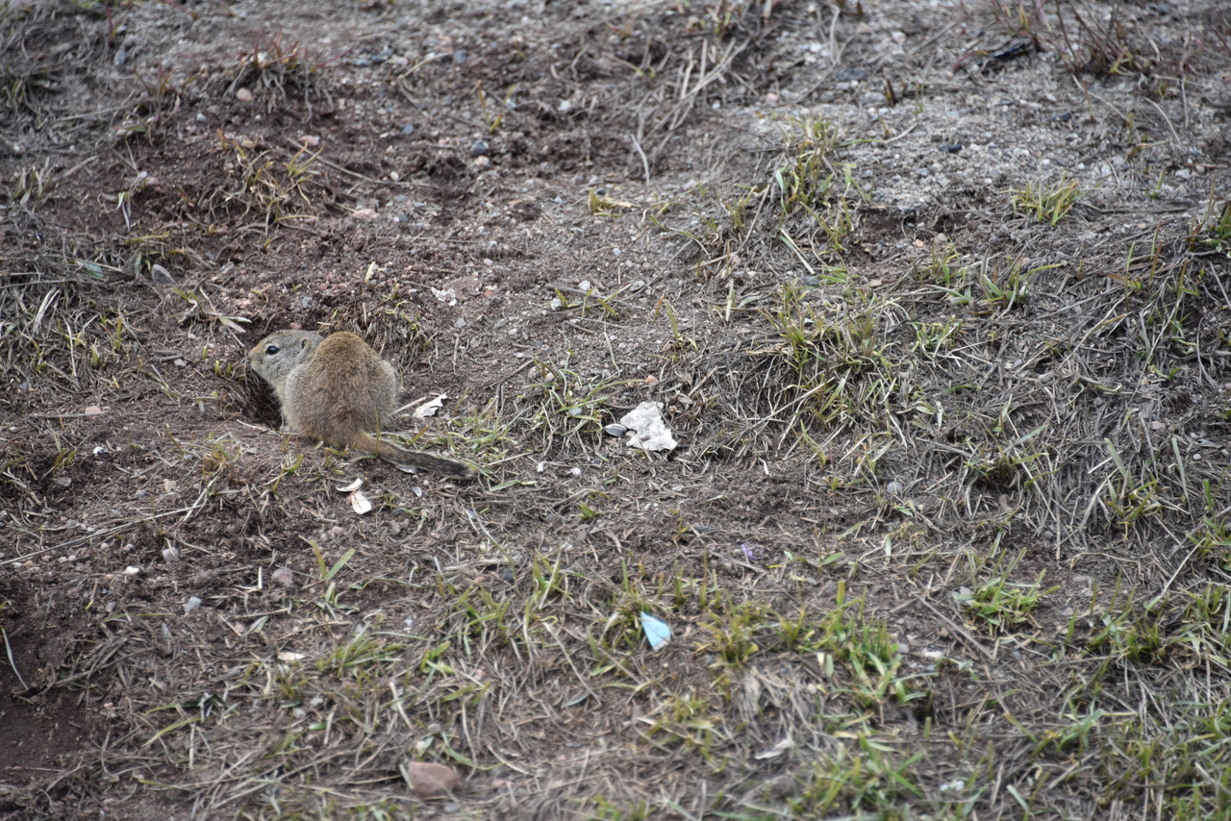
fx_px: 10260
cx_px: 616
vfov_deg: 4.6
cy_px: 410
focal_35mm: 300
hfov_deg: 6.9
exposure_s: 1/640
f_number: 5.6
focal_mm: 300
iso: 250
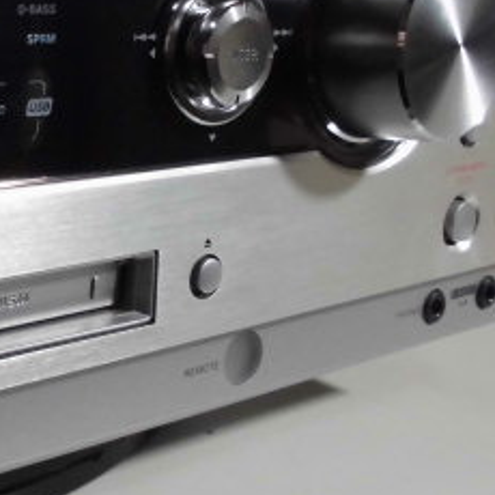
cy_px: 213
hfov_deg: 24.1
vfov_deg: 26.9
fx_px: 1035
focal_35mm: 64
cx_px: -123
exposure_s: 1/40
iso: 400
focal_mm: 4.6
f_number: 3.5
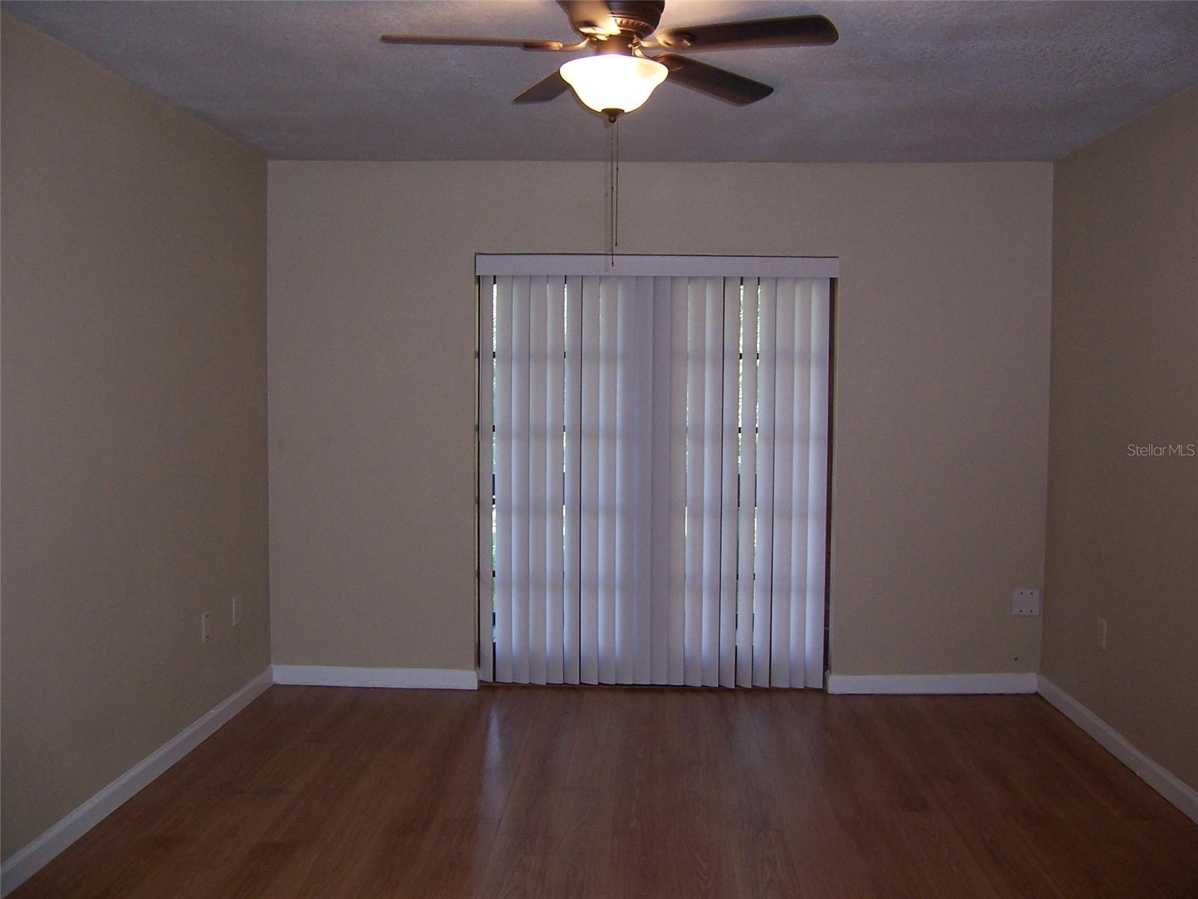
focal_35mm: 33
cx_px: 599
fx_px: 1142
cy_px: 450
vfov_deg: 42.9
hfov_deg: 55.4
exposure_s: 1/60
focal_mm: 5.5
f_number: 2.8
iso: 140
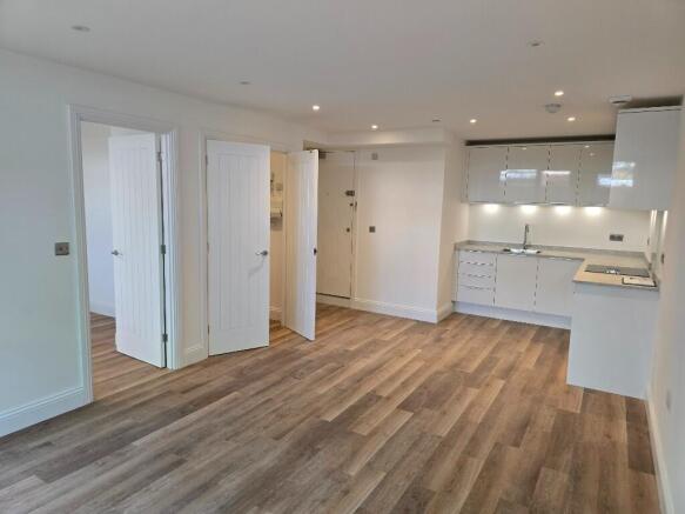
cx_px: 342
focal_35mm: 23
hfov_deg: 73.9
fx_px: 455
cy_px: 257
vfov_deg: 58.9
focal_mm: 6.3
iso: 125
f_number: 1.7
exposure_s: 1/100
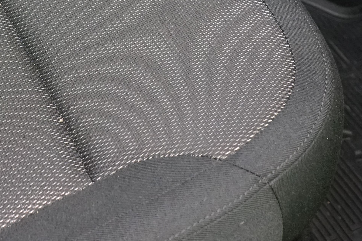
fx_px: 945
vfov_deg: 13.7
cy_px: -119
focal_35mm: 94
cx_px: 127
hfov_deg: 21.6
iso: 3200
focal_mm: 30
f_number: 5
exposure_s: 1/20
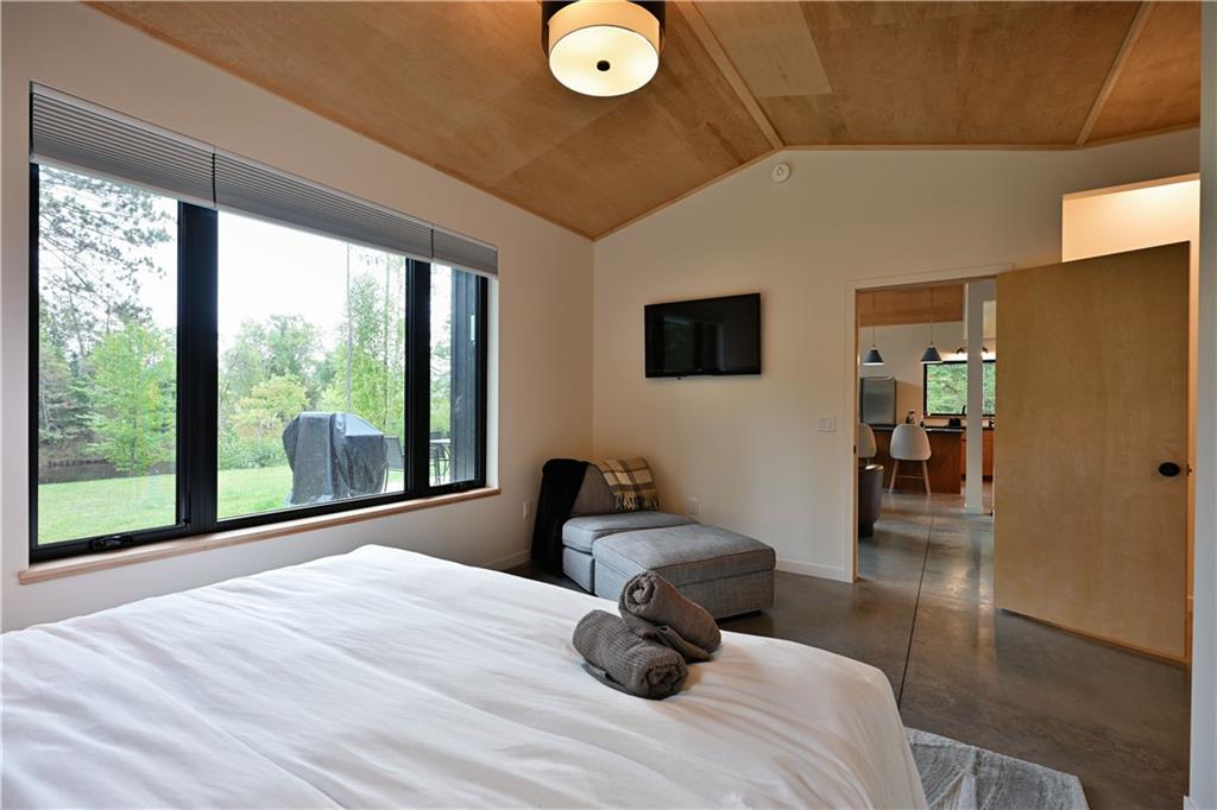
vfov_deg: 73.7
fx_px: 541
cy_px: 405
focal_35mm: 16
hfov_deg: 96.8
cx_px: 608
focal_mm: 16
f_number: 5.6
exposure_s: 1/15
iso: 125
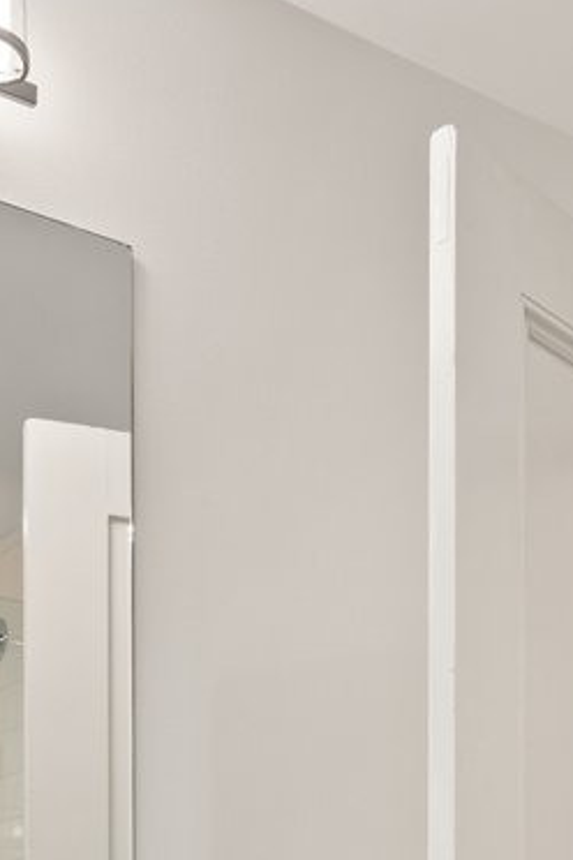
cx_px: 312
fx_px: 1576
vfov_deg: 26.4
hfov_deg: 20.6
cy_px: 1087
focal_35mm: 66
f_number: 10
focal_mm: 16
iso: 500
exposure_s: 1/4
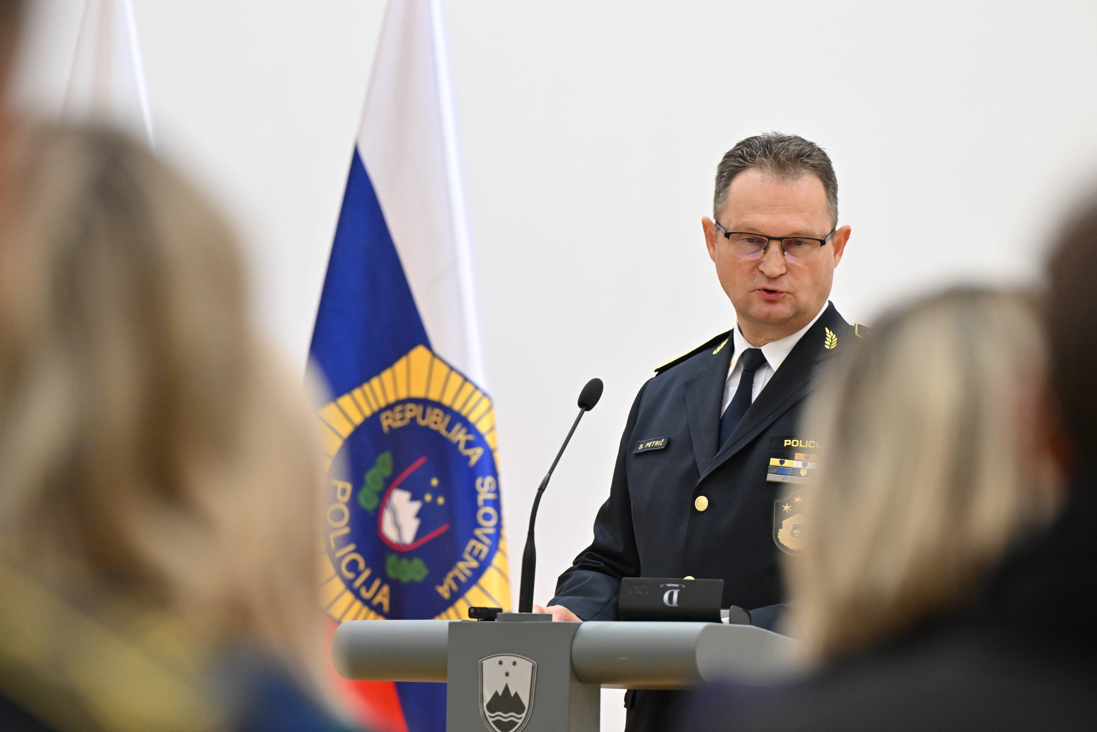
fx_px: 6094
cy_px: 366
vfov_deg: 6.9
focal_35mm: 200
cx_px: 548
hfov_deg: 10.3
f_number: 4.5
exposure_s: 1/160
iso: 2500
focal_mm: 200
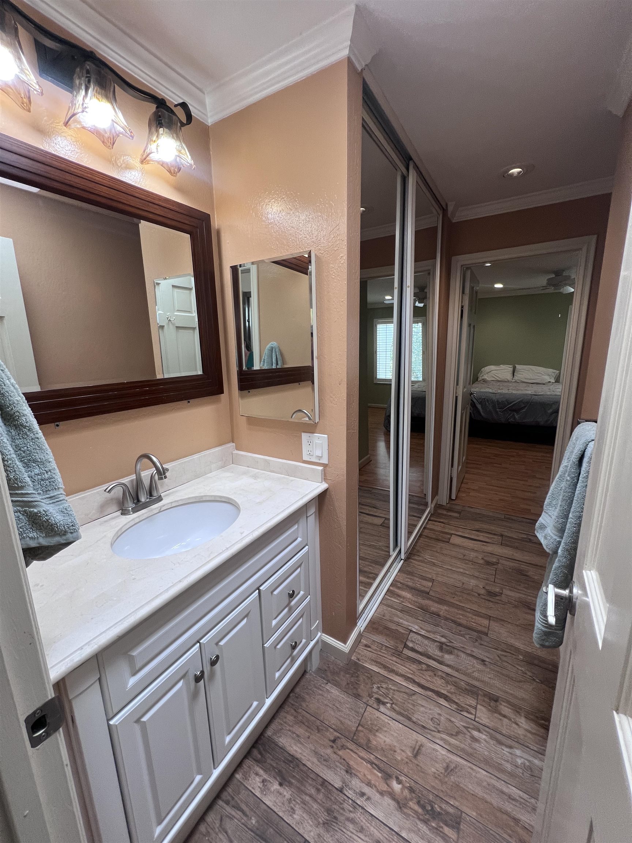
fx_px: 316
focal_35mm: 13
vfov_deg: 106.2
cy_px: 422
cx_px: 316
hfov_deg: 89.9
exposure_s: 1/120
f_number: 1.8
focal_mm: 1.57
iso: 100
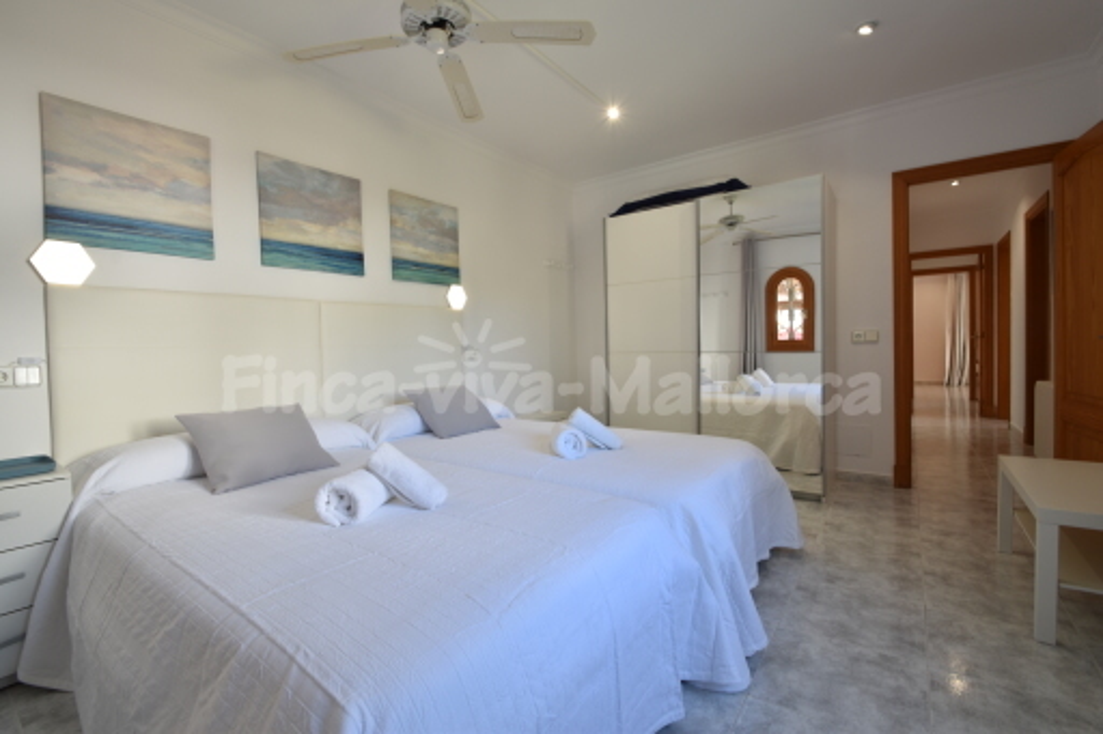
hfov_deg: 100.4
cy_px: 367
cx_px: 552
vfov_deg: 77.3
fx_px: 459
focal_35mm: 15
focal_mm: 10
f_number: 9
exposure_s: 1/5
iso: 100
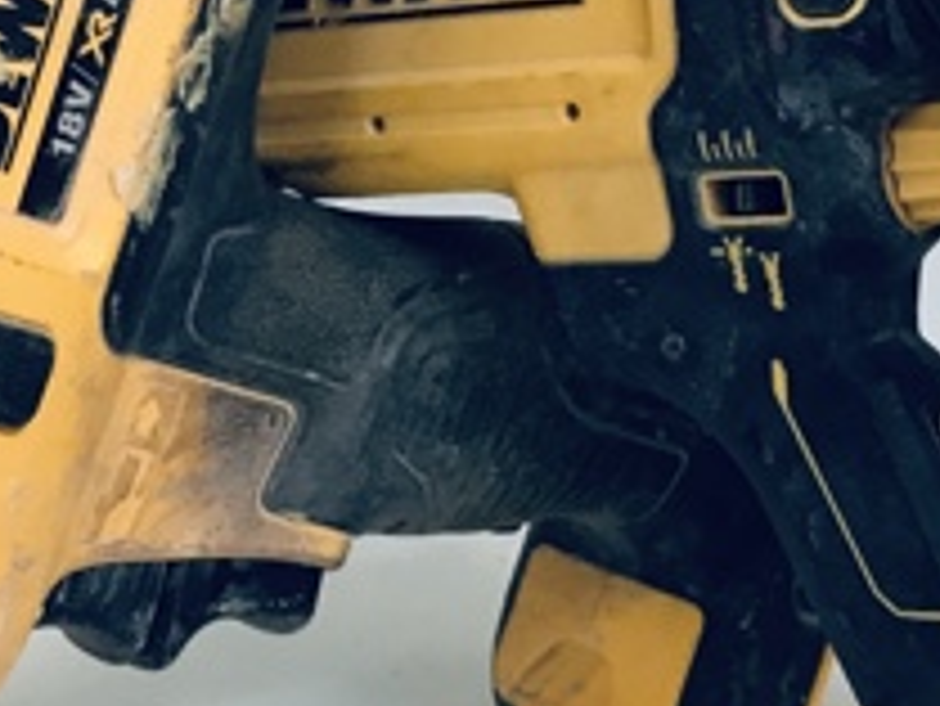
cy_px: 436
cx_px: 729
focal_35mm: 107
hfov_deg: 18.2
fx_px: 2907
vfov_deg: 13.8
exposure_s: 1/17
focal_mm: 3.99
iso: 50
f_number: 1.8
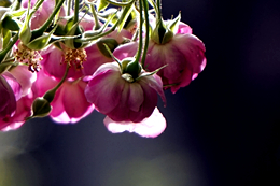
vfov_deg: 1.4
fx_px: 7539
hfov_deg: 2.1
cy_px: -16
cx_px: -8
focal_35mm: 970
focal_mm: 210
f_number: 6.3
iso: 500
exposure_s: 1/400
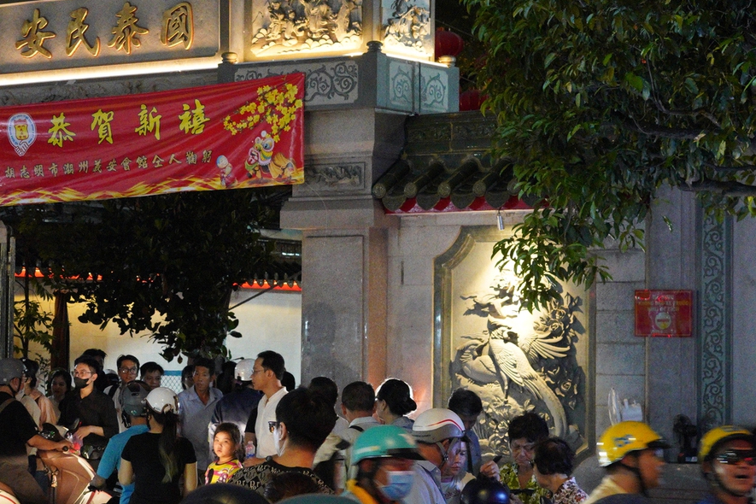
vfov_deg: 12.1
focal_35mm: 113
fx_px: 2373
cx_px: 80
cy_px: 264
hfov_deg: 17.8
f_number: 5
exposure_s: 1/100
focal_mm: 50
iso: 8000
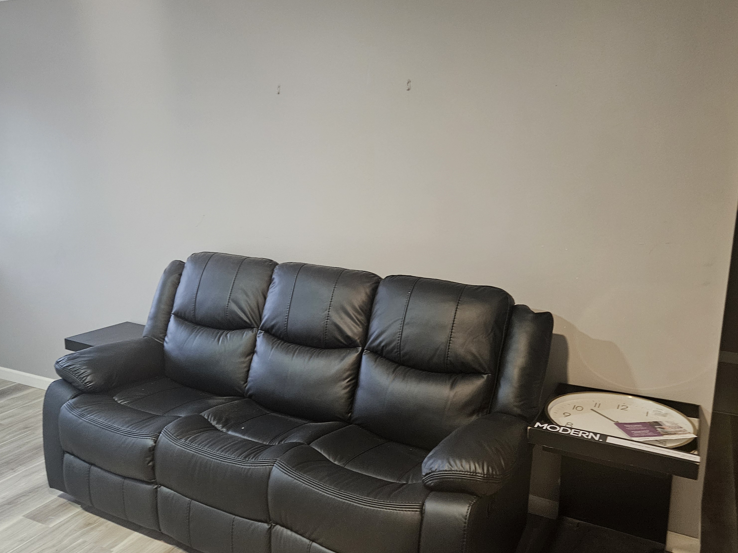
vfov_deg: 45.4
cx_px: 370
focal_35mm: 31
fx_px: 661
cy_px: 272
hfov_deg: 58.4
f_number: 1.8
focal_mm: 5.4
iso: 640
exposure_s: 1/60
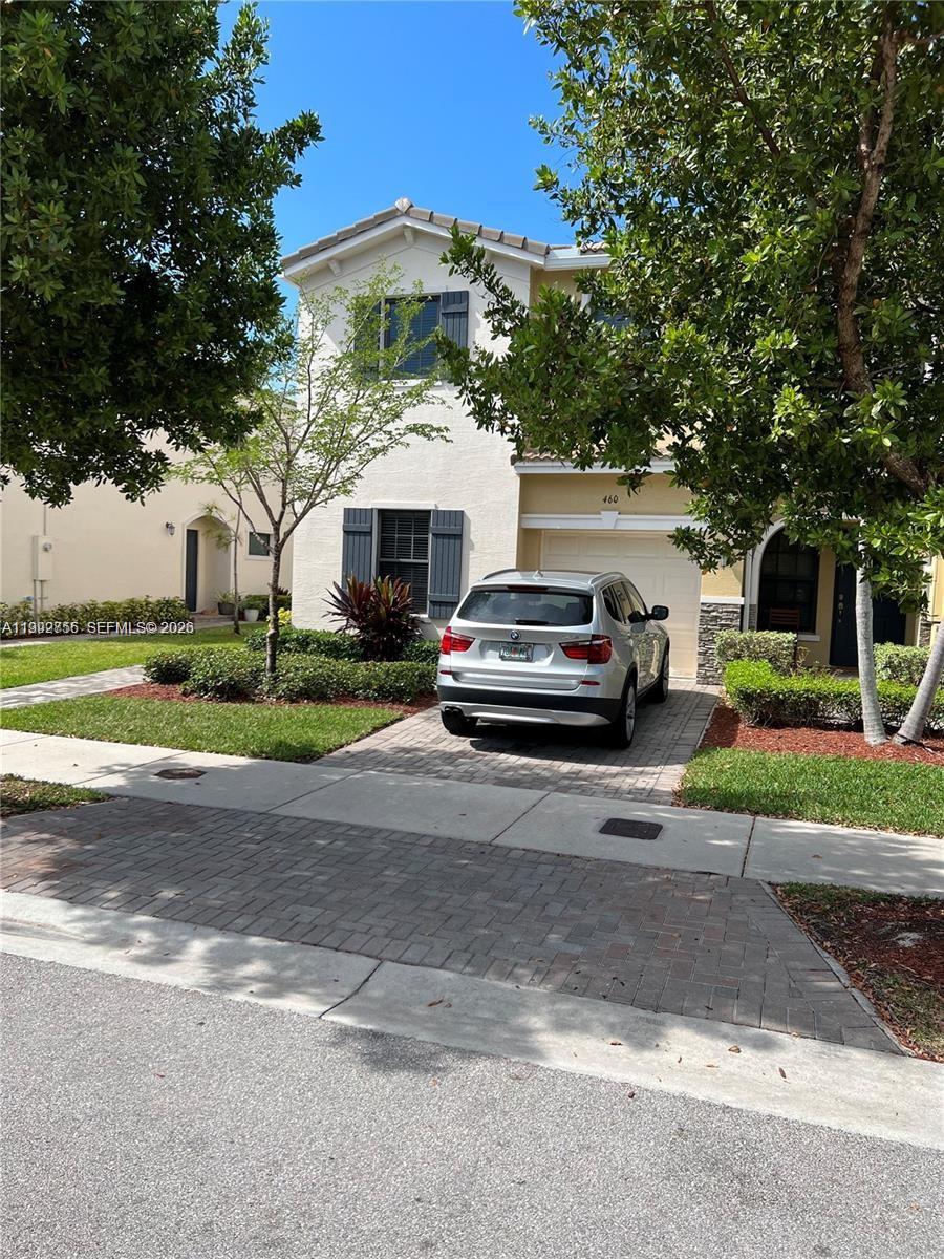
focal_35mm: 26
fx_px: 945
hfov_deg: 53.1
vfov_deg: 67.3
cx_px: 472
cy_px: 630
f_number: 1.5
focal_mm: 5.7
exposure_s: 1/3356
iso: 50
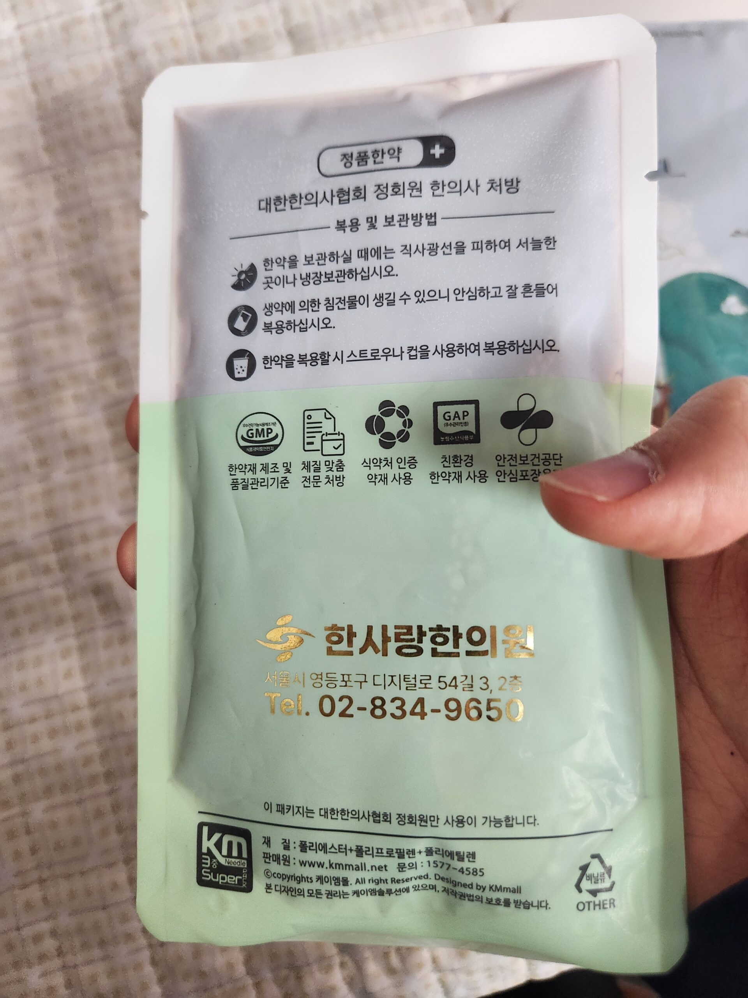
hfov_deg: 58.9
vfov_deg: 73.9
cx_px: 374
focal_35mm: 23
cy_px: 499
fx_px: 663
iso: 400
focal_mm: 5.4
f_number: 1.8
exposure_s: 1/120
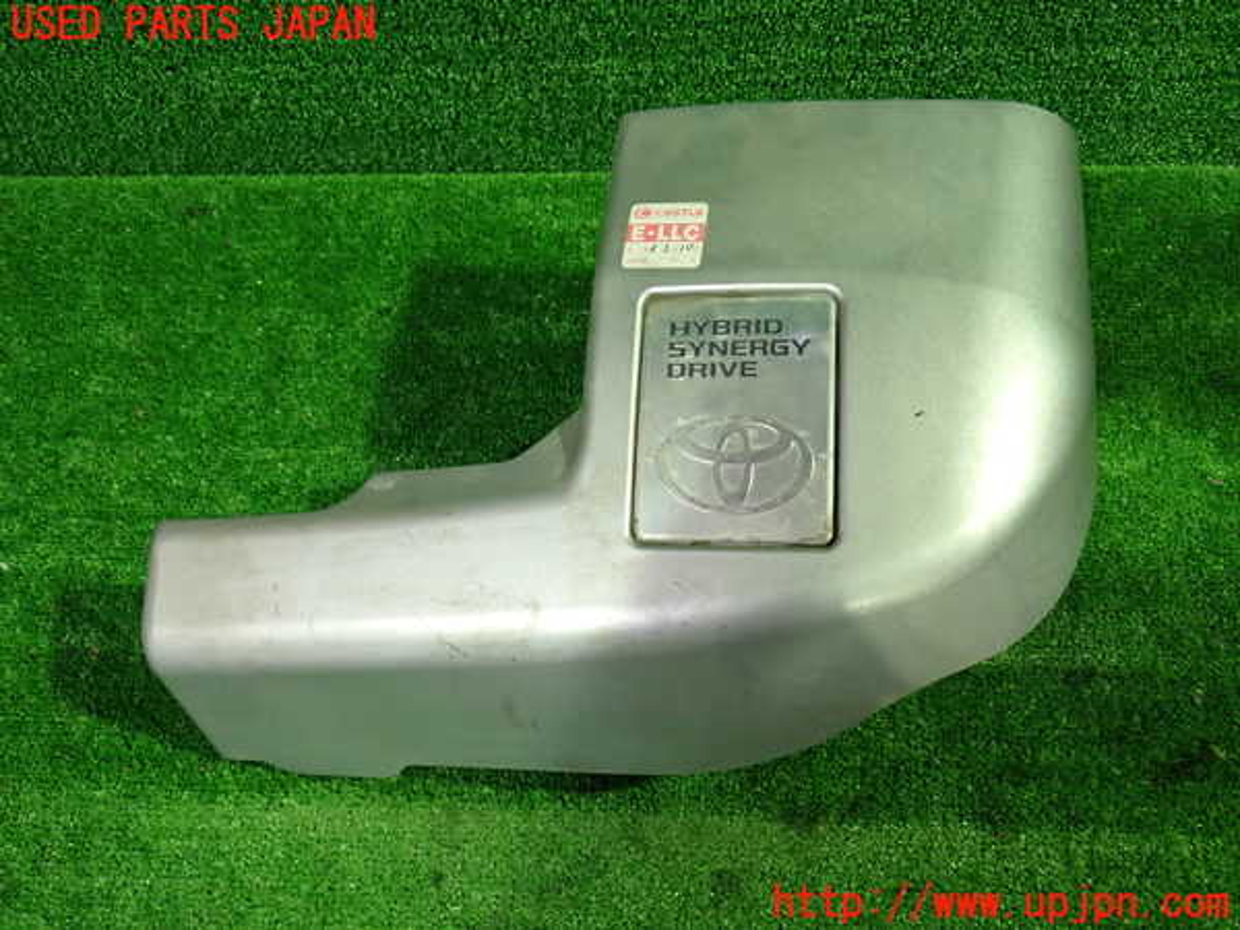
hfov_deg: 60.0
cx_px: 620
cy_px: 465
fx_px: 1075
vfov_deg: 46.8
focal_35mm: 30
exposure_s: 1/30
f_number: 2.3
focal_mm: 5.4
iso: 400
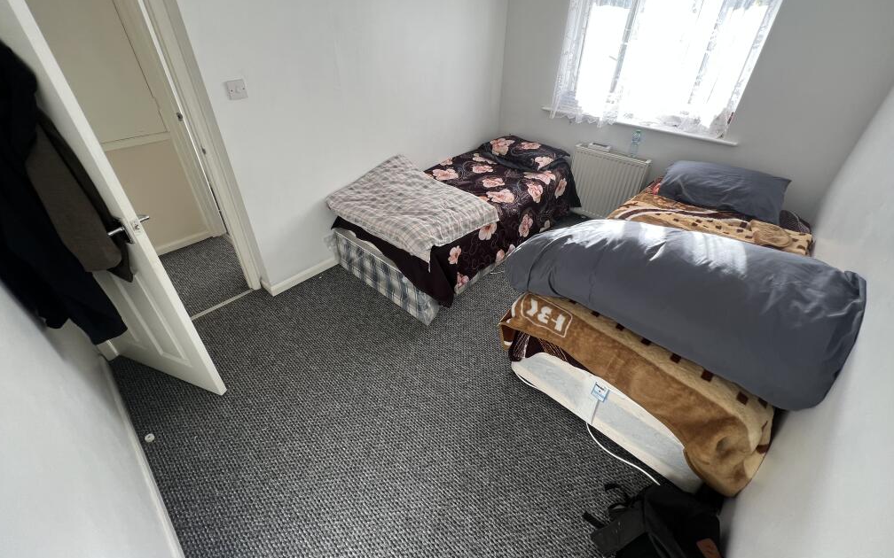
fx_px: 341
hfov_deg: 105.3
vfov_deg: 78.2
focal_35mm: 14
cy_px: 238
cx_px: 447
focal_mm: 1.57
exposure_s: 1/99
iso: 50
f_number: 1.8
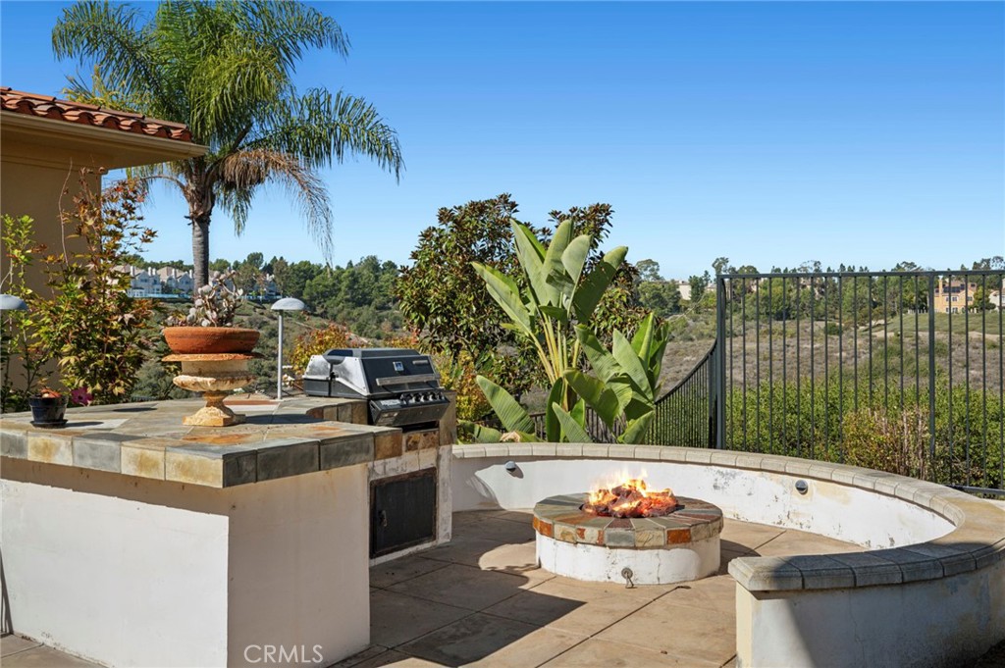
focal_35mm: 35
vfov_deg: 37.8
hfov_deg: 54.5
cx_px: 502
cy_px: 334
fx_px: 976
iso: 125
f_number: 10
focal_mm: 35
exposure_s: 1/640
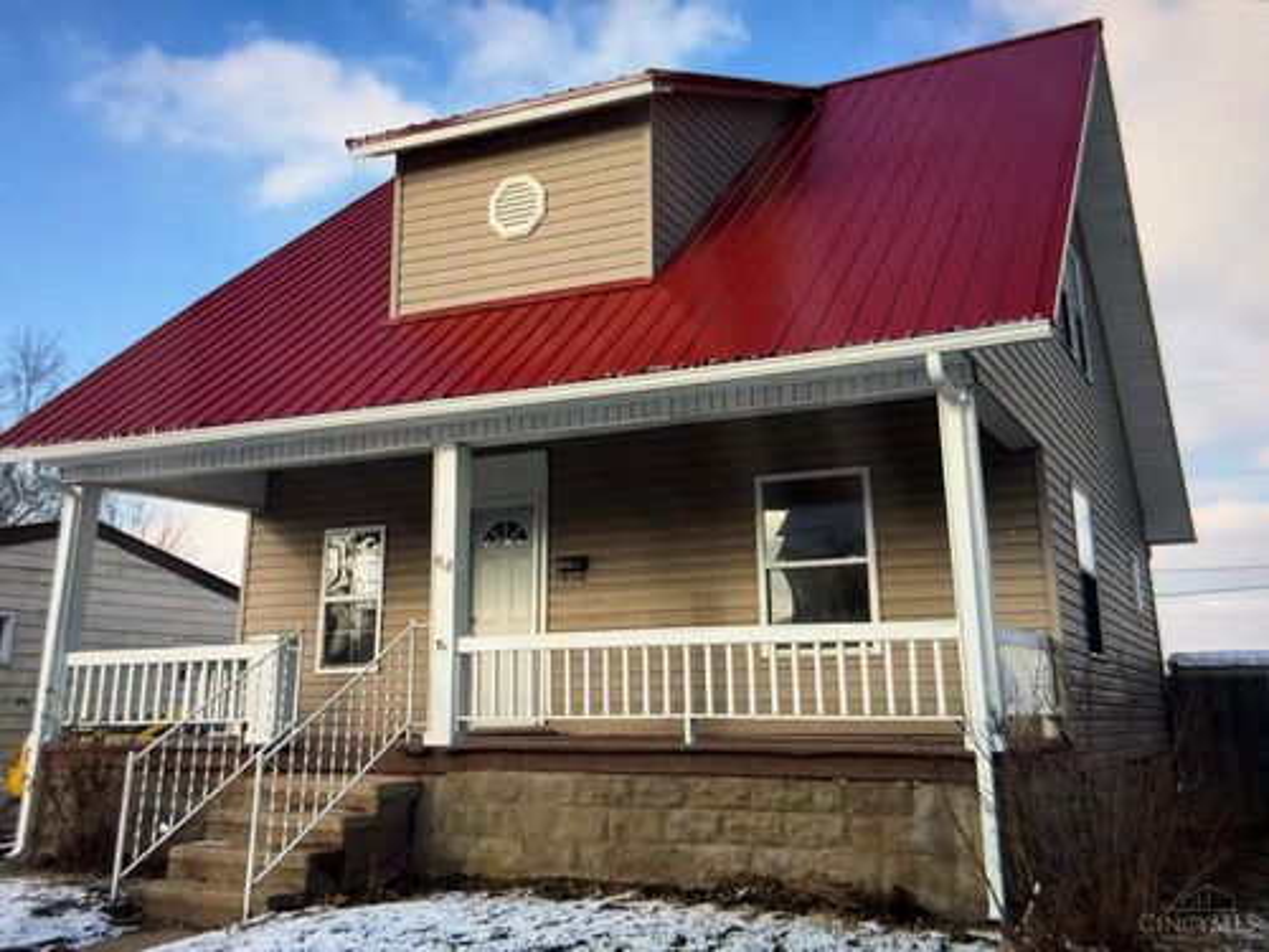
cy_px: 476
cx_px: 634
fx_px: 1760
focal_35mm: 48
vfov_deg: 30.3
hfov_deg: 39.7
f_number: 1.78
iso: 125
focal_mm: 6.76
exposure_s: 1/60
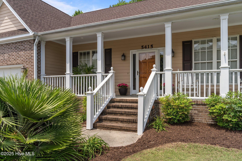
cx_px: 121
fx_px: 175
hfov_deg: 69.4
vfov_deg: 49.5
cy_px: 80
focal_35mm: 26
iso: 125
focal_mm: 26
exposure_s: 1/400
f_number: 6.3
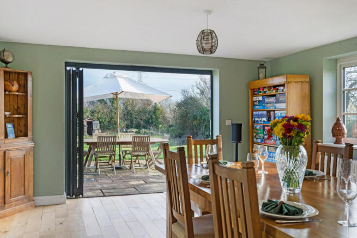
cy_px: 119
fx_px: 347
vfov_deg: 37.9
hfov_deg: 54.4
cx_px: 178
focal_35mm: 35
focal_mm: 35
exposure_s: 1/30
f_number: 8
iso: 640
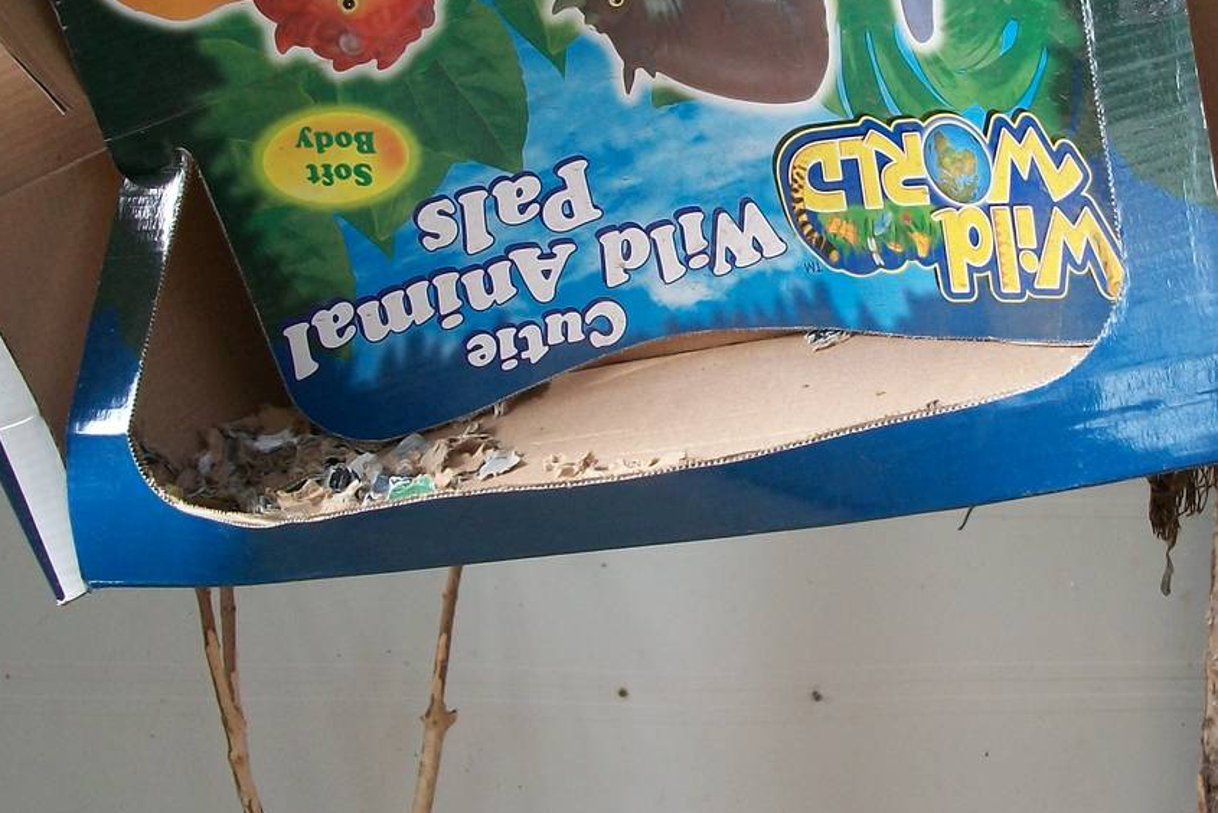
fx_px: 2132
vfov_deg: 21.2
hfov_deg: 31.8
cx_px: 748
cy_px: 94
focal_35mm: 63
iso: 80
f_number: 2.9
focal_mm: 5.7
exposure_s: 1/60
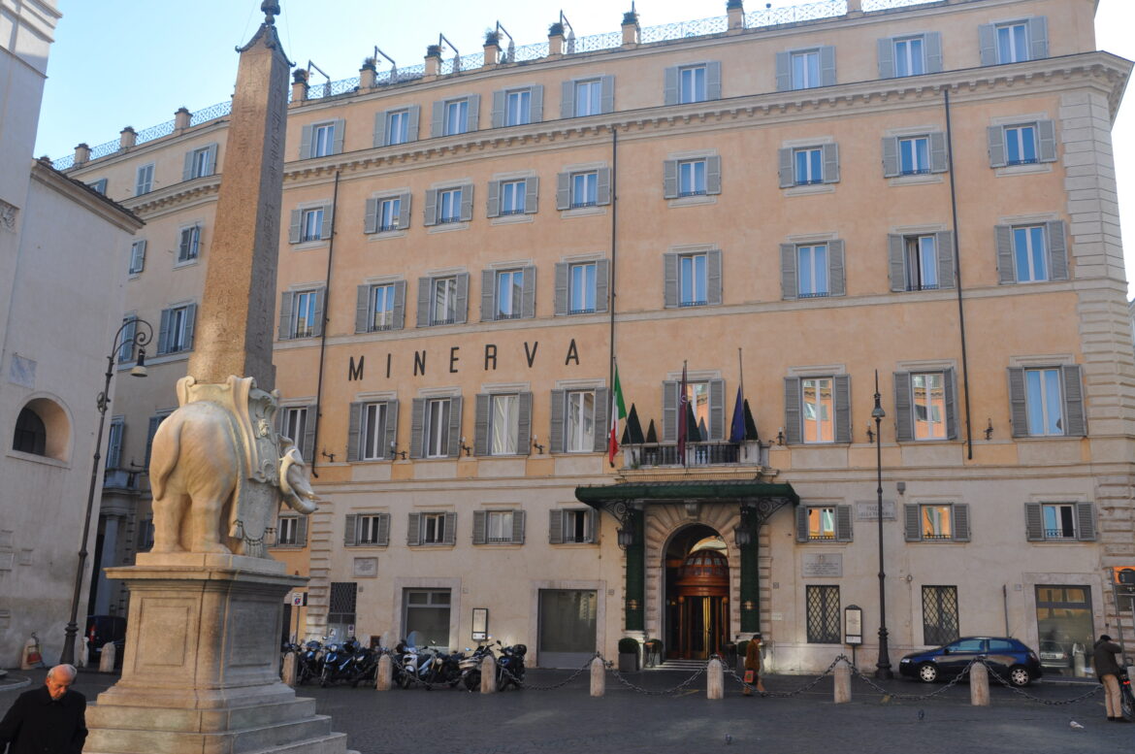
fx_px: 1039
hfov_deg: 57.3
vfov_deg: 39.9
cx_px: 568
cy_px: 377
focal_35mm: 33
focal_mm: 22
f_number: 8
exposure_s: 1/250
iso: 200
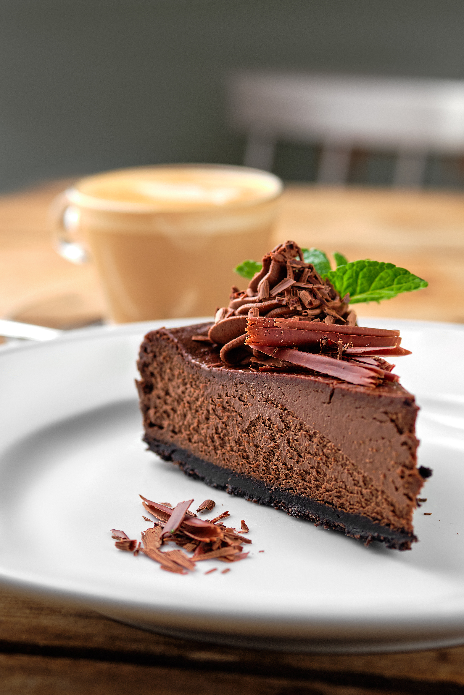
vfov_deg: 27.0
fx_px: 1450
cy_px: 348
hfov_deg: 18.2
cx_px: 232
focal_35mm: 75
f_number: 4
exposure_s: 1/160
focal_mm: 50
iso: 200
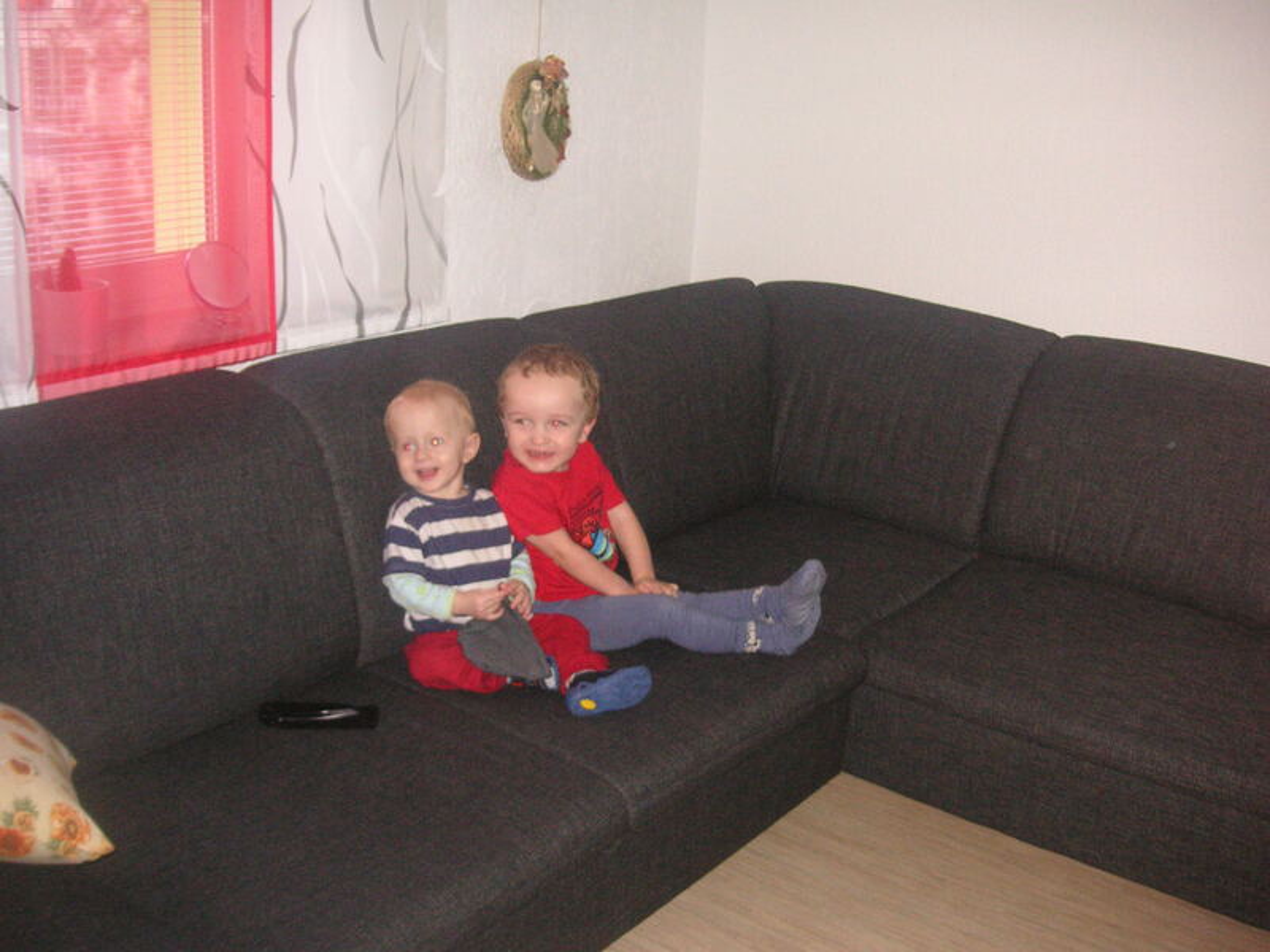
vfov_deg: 38.7
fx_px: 1357
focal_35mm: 37
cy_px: 476
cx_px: 635
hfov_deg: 50.1
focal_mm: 6.1
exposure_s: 1/45
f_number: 2.8
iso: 160
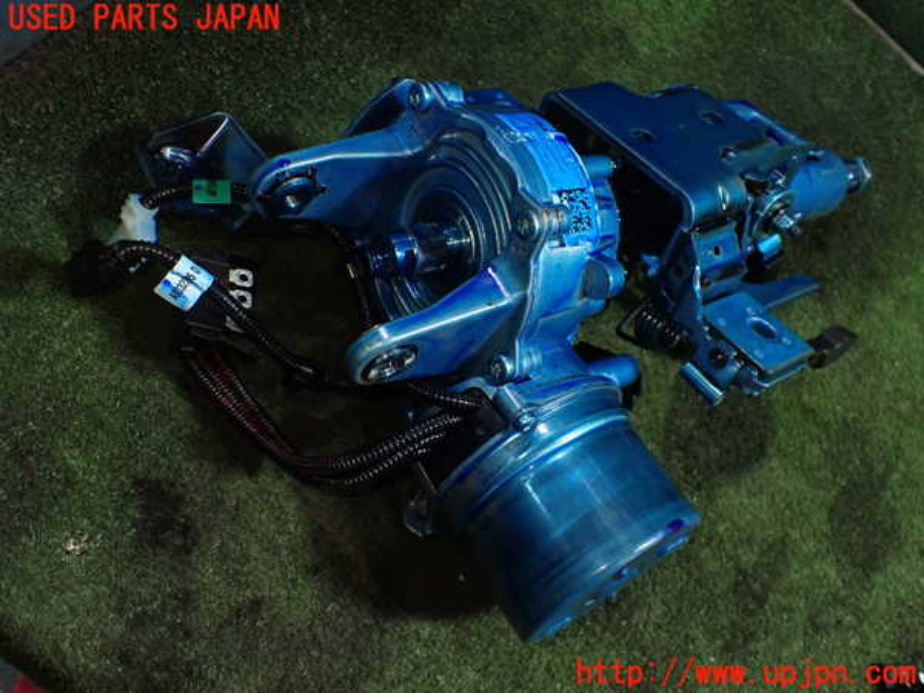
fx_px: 801
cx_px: 462
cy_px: 346
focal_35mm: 30
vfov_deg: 46.8
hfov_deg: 60.0
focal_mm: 5.4
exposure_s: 1/125
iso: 640
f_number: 2.3
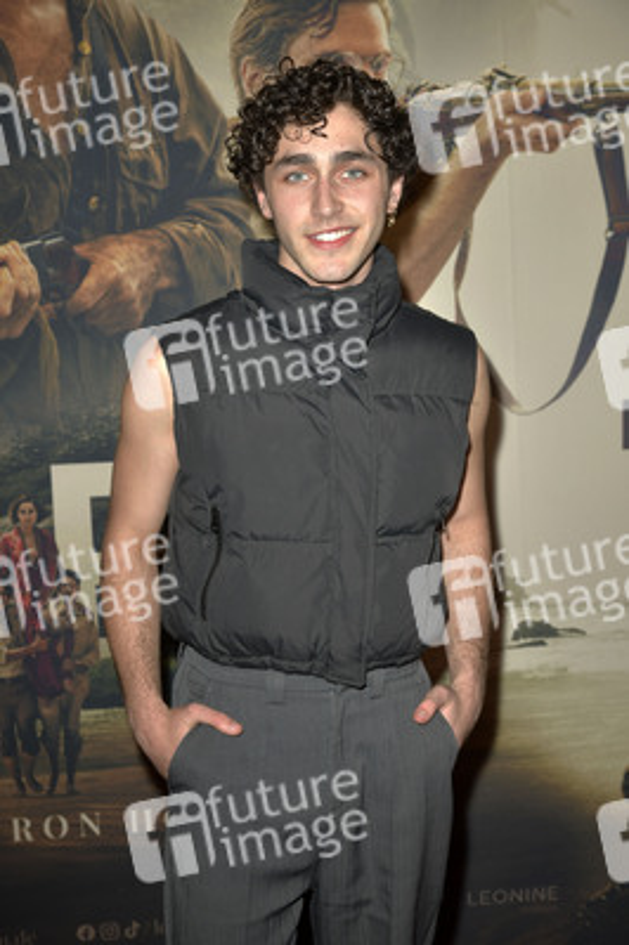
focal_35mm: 50
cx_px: 314
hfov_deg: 26.9
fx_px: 1313
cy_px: 472
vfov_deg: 39.6
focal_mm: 50
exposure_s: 1/250
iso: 250
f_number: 5.6
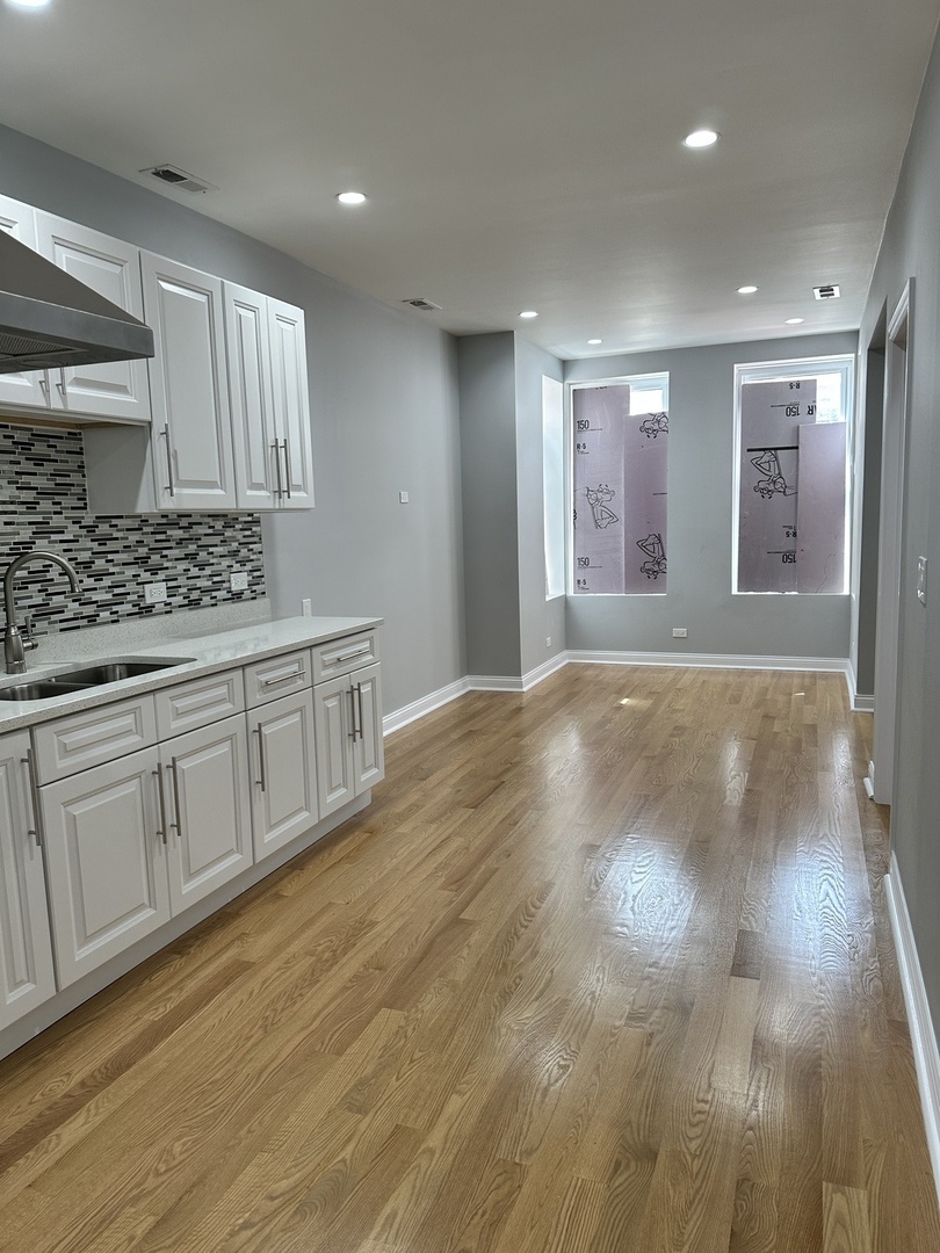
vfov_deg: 71.6
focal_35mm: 24
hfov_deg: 56.8
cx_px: 470
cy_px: 626
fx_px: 869
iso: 125
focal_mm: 6.86
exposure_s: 1/120
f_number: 1.78
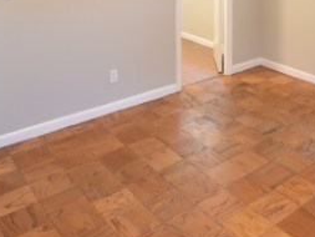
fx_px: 373
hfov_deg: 43.6
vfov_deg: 30.1
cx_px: 253
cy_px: -46
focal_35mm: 41
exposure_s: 1/30
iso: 800
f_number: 3.5
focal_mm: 10
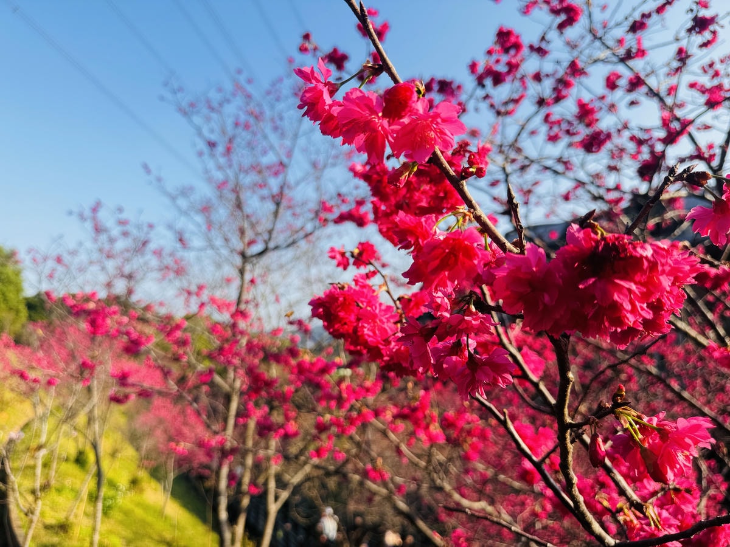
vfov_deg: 56.8
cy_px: 274
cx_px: 365
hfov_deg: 71.6
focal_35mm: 24
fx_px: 506
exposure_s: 1/1721
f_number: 1.78
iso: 80
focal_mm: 6.86
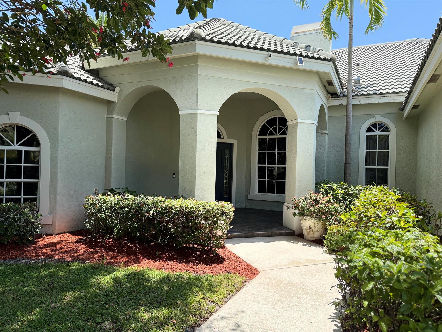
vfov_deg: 56.8
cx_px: 221
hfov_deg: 71.6
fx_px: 306
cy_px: 166
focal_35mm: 24
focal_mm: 6.76
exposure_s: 1/2110
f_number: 1.78
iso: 100
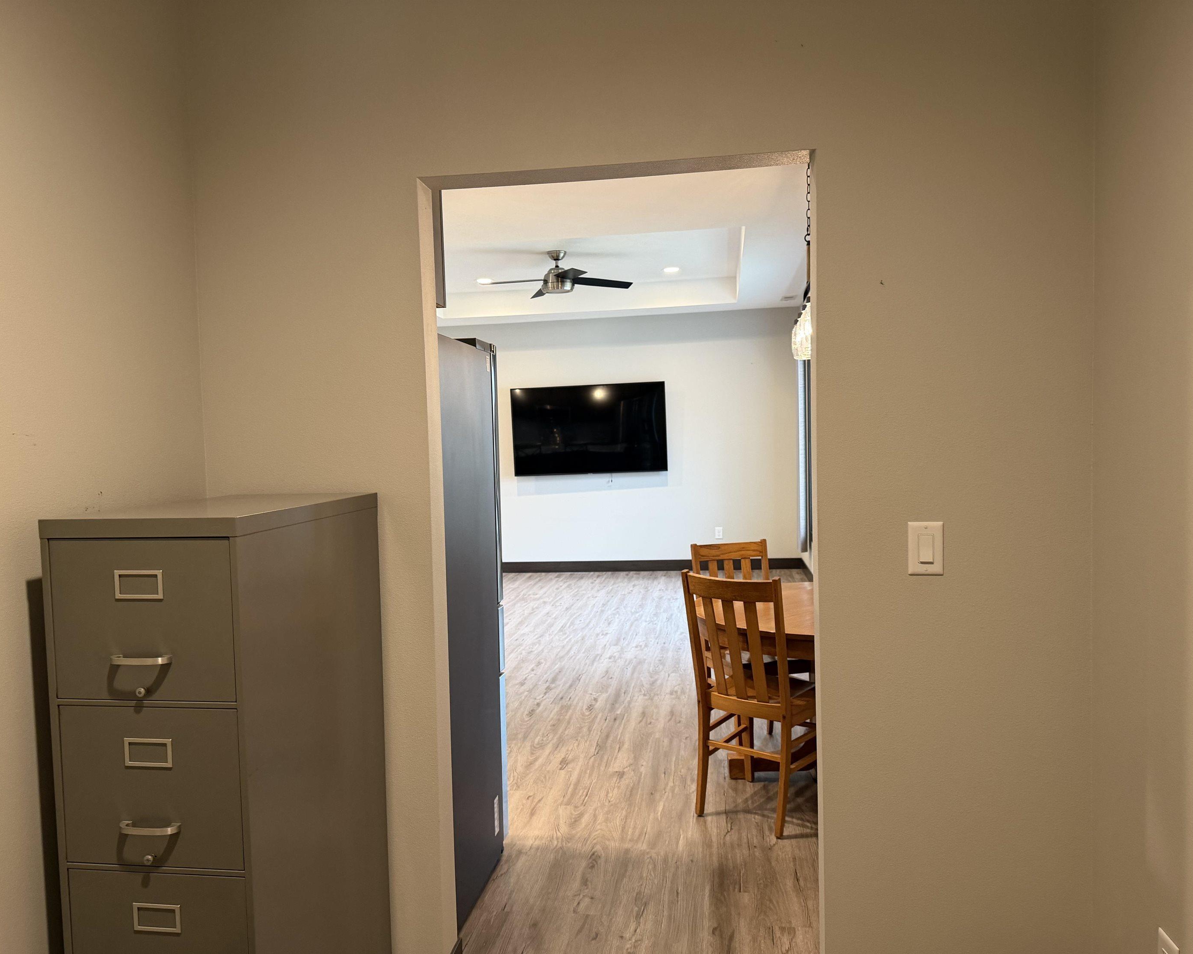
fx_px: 918
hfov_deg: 66.0
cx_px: 577
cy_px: 496
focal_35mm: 26
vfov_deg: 54.9
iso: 250
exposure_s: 1/60
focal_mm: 6.76
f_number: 1.78
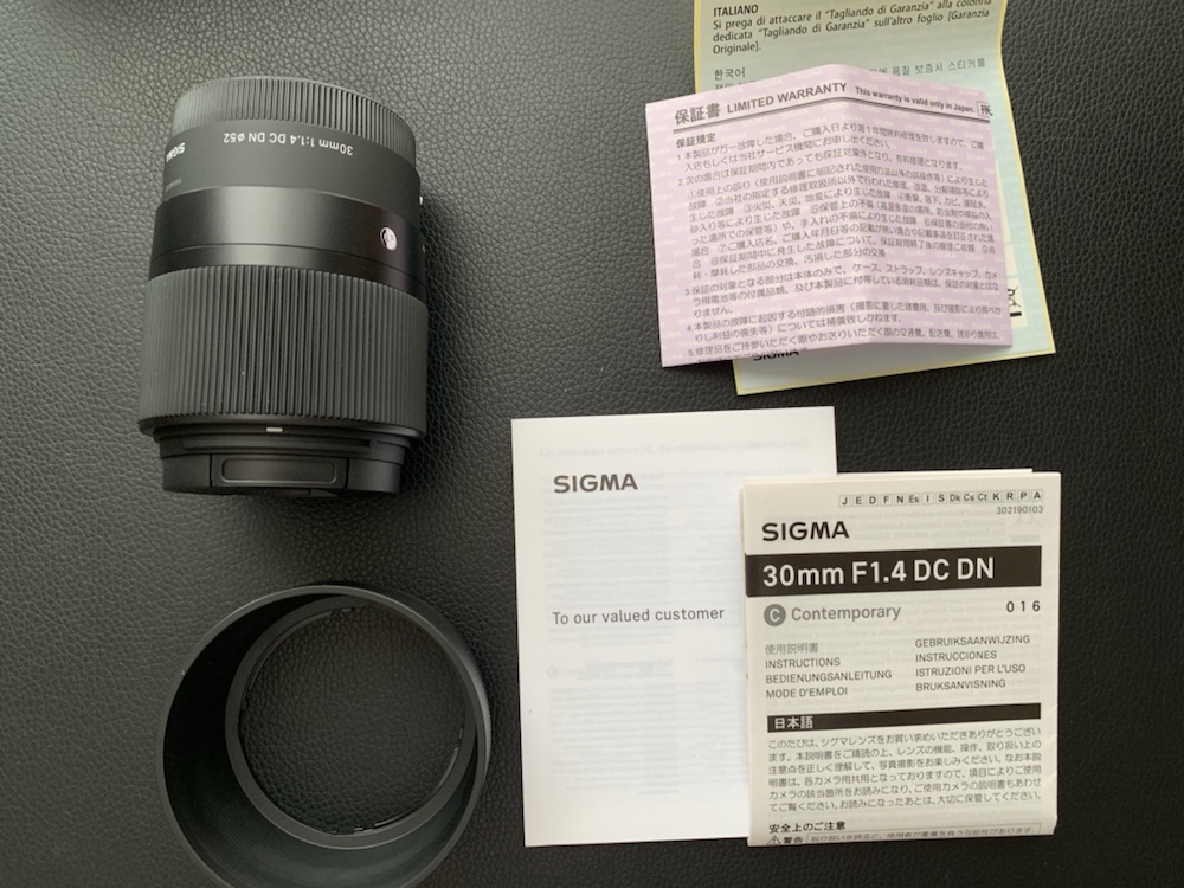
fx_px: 889
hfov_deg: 67.3
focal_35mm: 26
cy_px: 444
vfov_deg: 53.1
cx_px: 592
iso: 100
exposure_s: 1/63
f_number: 1.8
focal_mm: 4.25
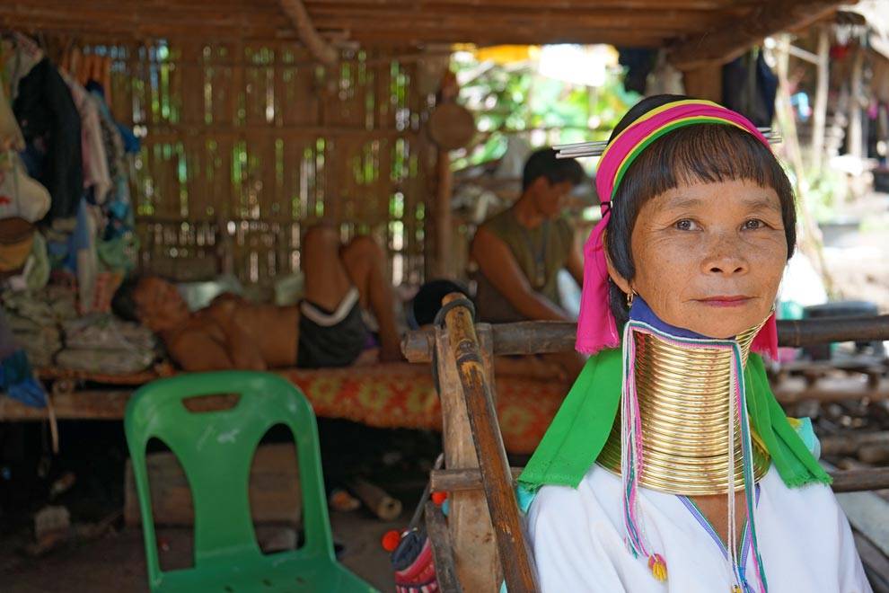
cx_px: 444
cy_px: 296
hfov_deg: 41.9
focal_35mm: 47
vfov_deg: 28.6
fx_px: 1161
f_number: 4.5
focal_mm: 47
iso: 250
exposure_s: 1/160
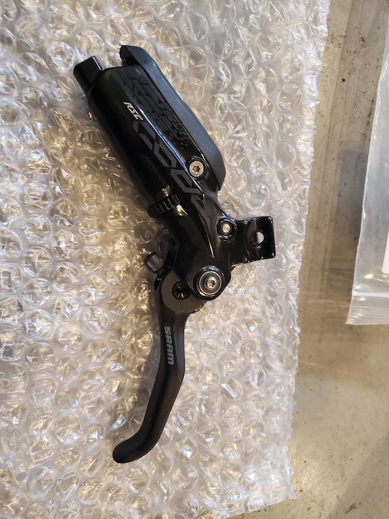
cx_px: 194
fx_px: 390
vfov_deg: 67.3
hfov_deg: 53.1
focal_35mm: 26
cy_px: 260
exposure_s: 1/20
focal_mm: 4.3
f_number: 1.5
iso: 250
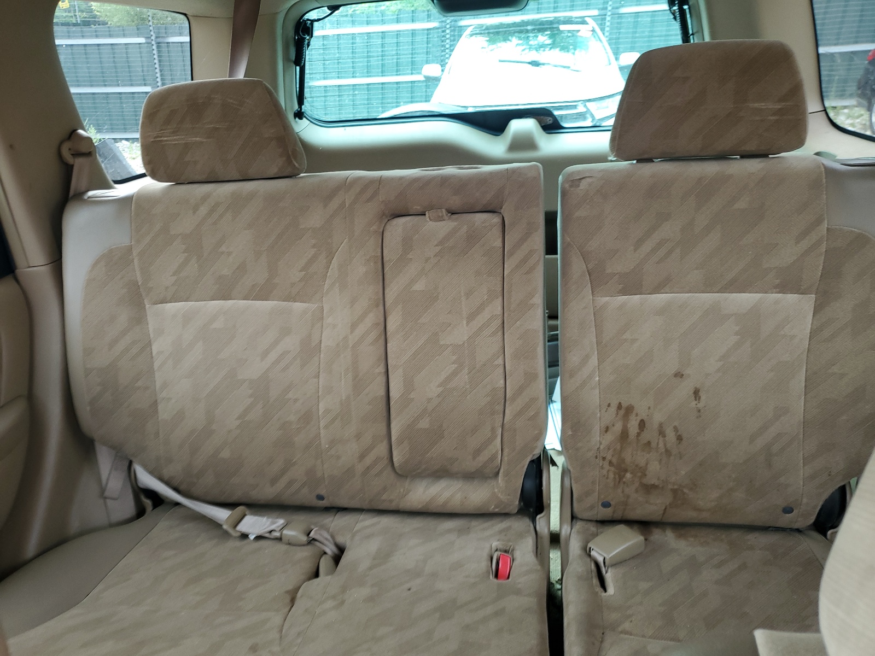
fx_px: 657
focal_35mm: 26
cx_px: 438
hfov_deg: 67.3
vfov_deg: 53.1
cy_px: 328
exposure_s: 1/60.2
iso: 63
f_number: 1.5
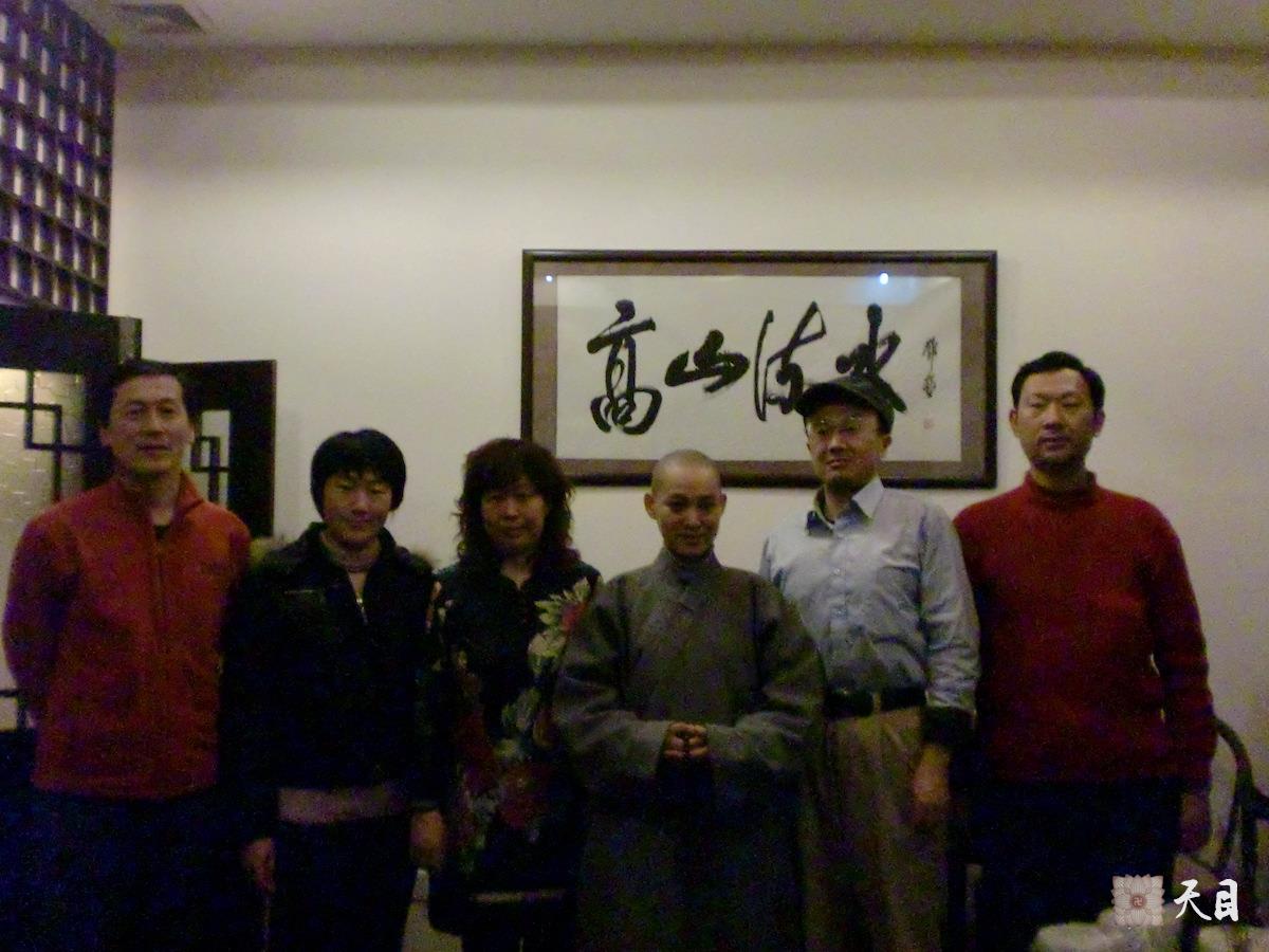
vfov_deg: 40.7
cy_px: 476
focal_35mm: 35
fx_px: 1283
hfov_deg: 52.6
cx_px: 634
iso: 1250
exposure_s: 1/60
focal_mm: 6.3
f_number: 3.1
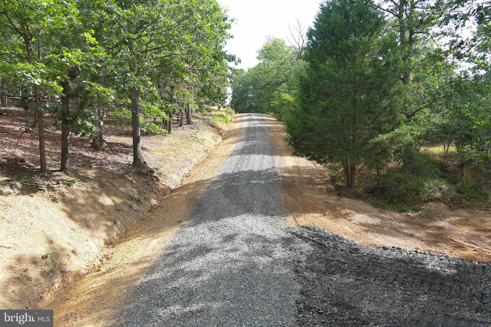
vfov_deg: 45.0
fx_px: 395
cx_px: 246
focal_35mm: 29
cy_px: 164
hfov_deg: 63.7
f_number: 2.8
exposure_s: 1/290
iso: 100
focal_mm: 10.57
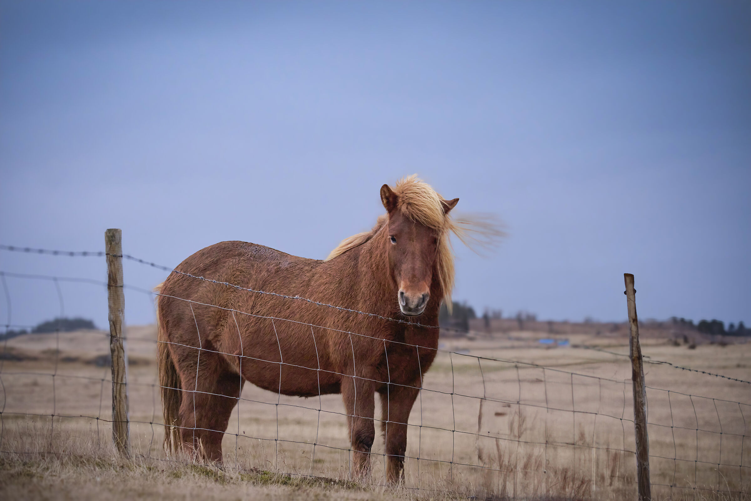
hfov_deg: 16.4
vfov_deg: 11.0
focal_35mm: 125
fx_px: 2607
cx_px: 376
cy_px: 250
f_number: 5.6
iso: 8000
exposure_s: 1/500
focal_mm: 125
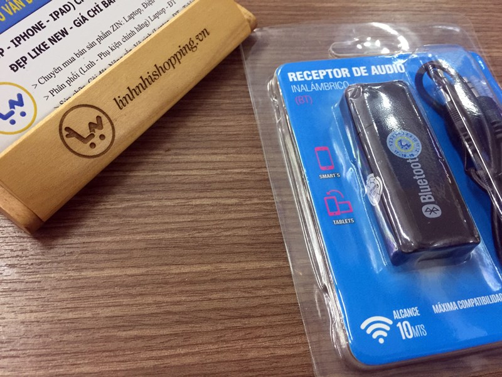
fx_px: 421
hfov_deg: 61.7
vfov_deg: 48.2
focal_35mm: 29
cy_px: 188
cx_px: 251
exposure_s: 1/17
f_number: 2.2
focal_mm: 4.15
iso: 125
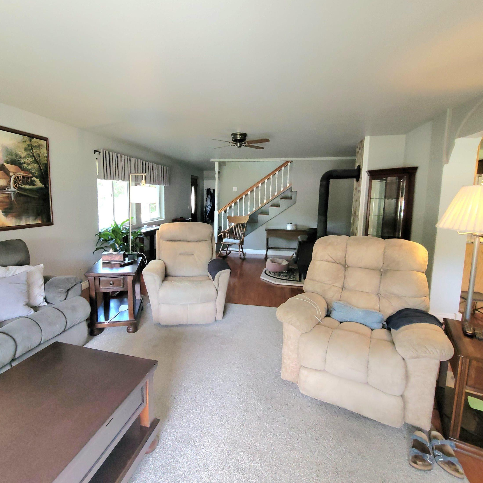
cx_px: 221
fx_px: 253
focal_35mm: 16
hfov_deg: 87.2
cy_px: 234
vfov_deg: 87.4
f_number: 2.2
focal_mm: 2.2
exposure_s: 1/60.2
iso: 250
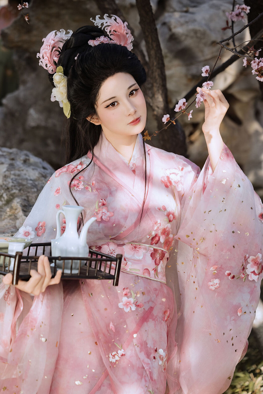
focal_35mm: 124
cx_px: 132
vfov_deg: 16.5
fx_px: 1359
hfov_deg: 11.1
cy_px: 197
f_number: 3.2
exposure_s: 1/640
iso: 100
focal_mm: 124
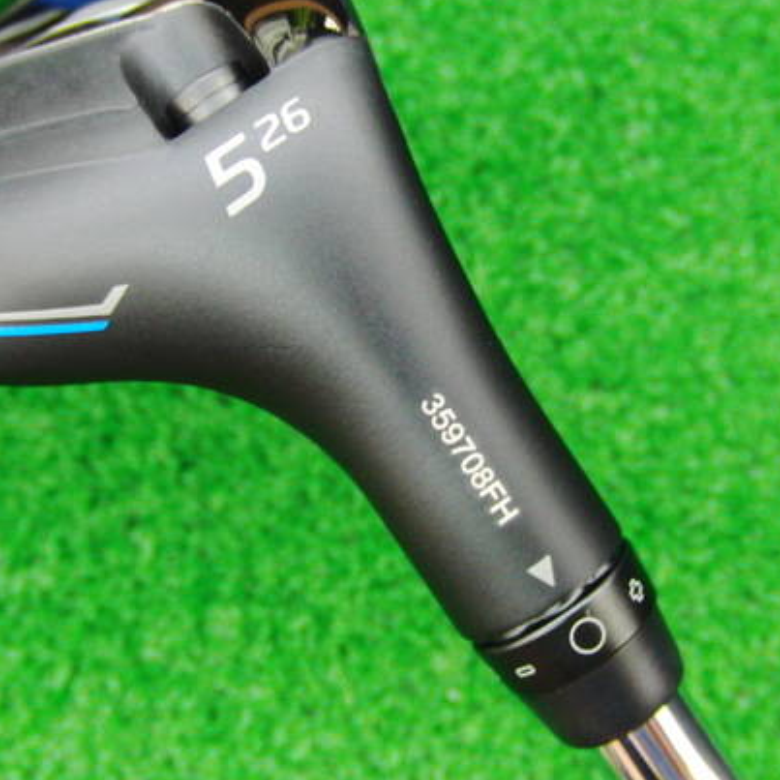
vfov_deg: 32.8
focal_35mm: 52
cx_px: 430
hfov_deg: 32.8
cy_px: 362
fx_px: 1326
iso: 400
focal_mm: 6.42
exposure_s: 1/15
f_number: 3.6
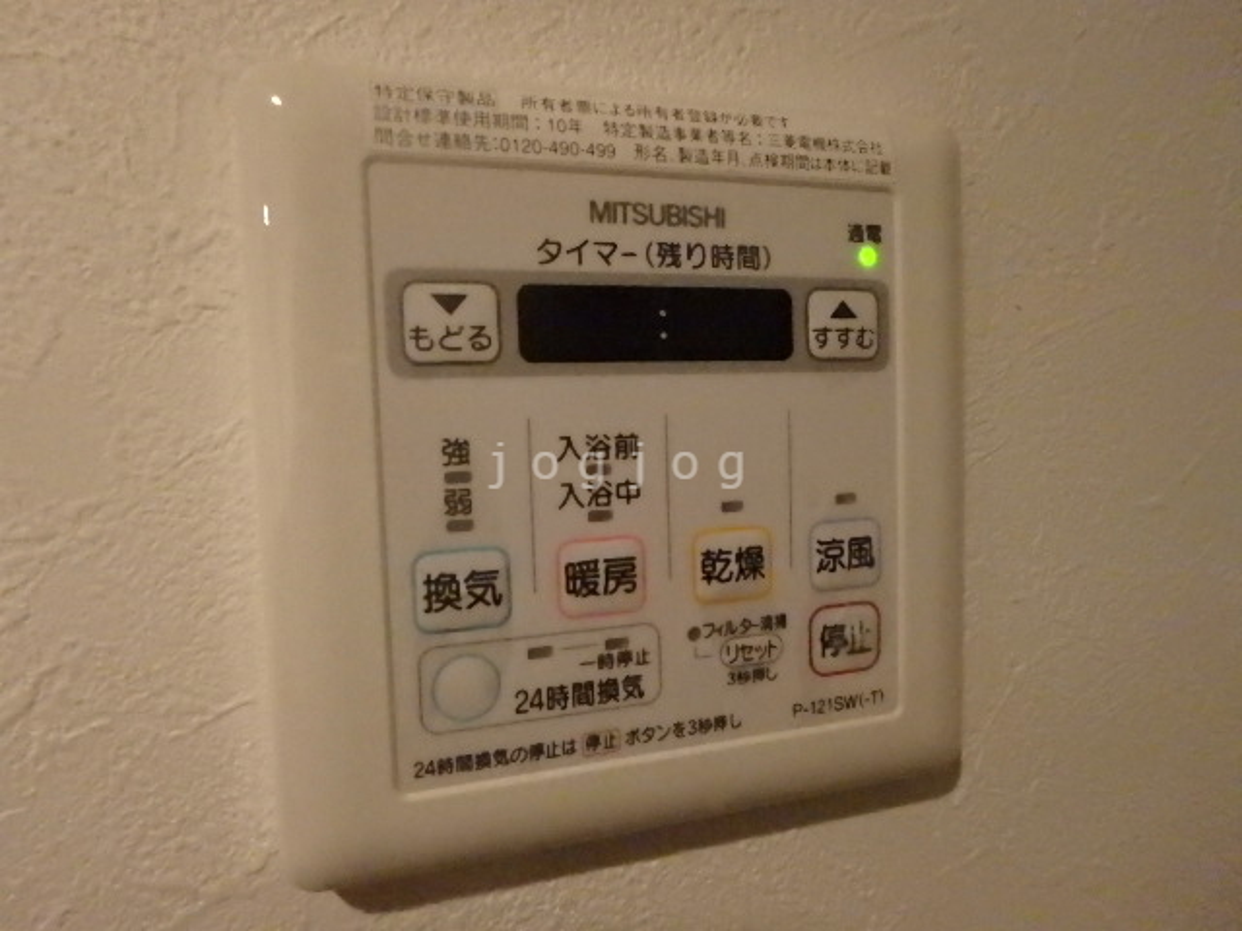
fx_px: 753
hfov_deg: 79.0
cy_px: 466
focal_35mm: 21
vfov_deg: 63.4
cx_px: 621
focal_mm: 3.7
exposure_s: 1/200
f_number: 3.5
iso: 3200
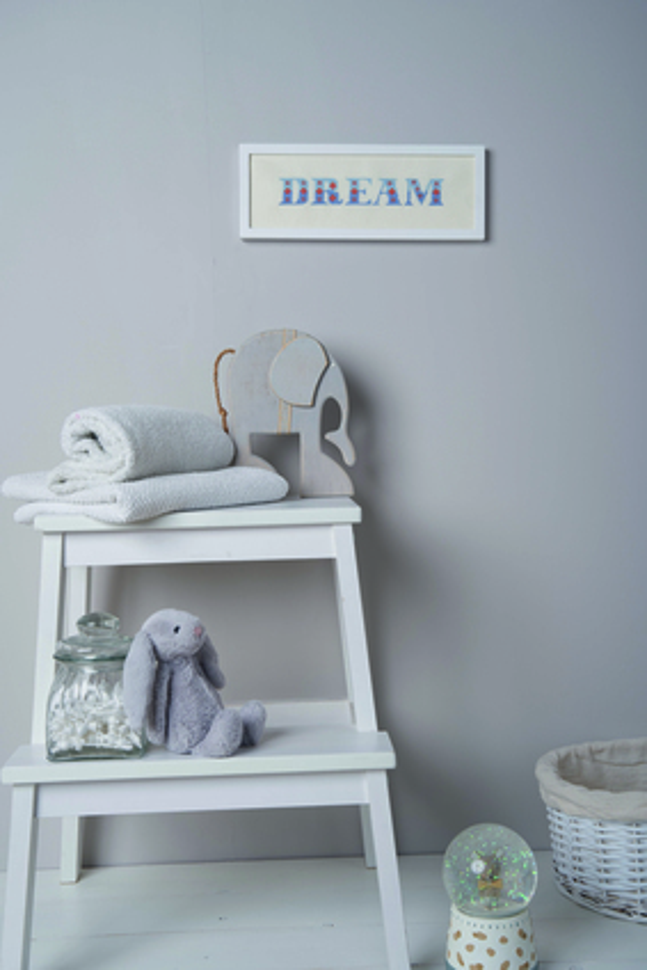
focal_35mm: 45
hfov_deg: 29.9
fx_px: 1212
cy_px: 485
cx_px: 324
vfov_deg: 43.6
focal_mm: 45
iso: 100
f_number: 5.6
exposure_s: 1/125
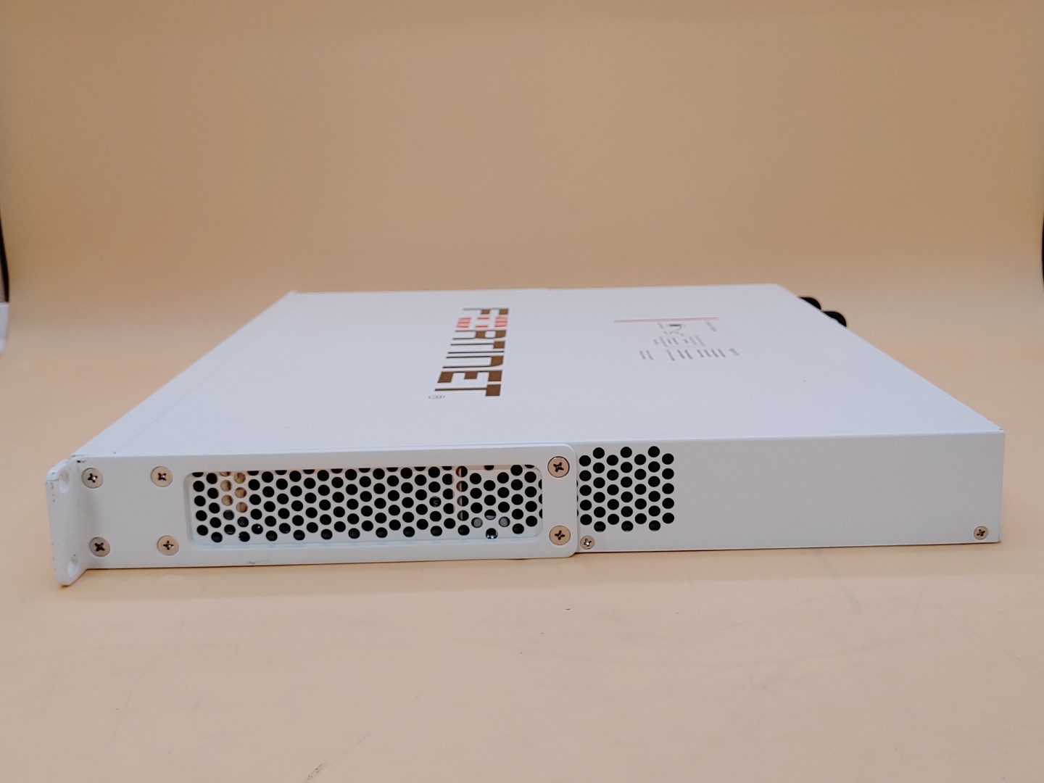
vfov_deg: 36.8
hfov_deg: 47.9
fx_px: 1176
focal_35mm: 39
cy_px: 392
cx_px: 522
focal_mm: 4.36
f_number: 1.8
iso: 50
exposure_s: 1/96
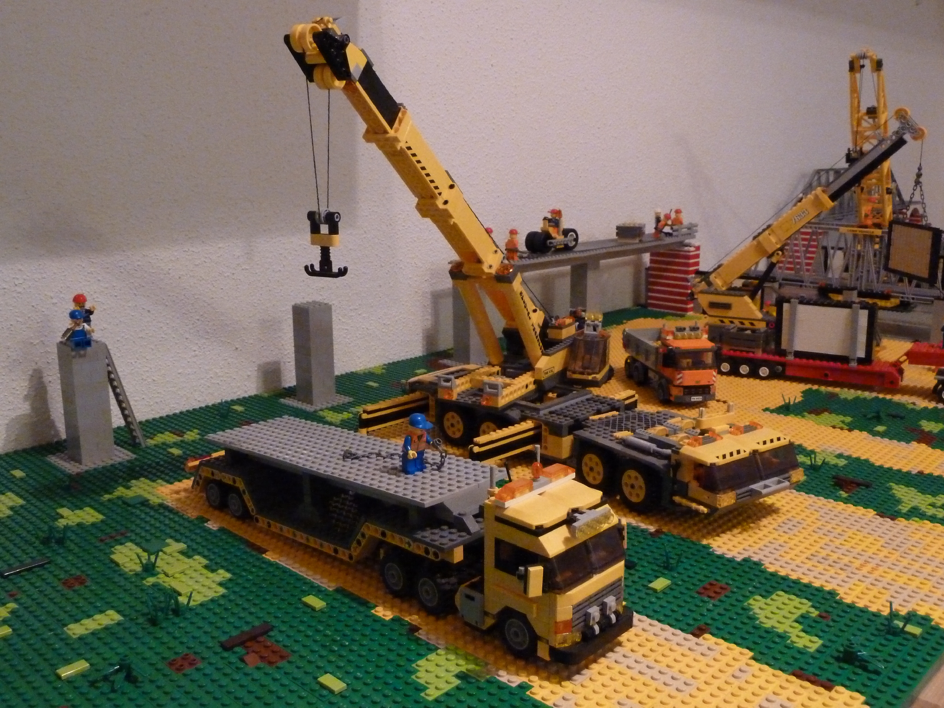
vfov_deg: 44.2
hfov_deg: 56.8
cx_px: 472
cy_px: 354
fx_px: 873
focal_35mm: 32
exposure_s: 1/10
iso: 800
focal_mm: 5.3
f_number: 3.5
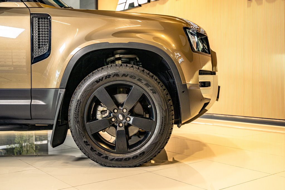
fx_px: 348
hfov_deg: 44.5
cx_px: 142
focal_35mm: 44
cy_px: 95
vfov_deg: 30.5
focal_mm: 44
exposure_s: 1/200
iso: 250
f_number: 3.5
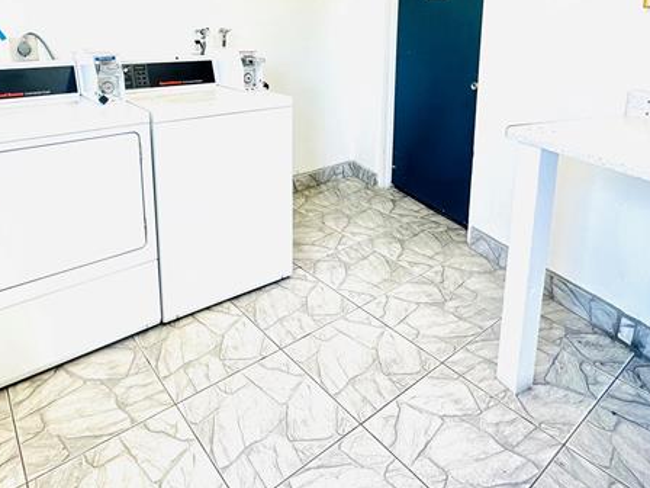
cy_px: 102
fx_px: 469
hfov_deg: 69.3
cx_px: 302
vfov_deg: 51.6
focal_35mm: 25
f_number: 2.2
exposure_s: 1/120
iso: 200
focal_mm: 2.22
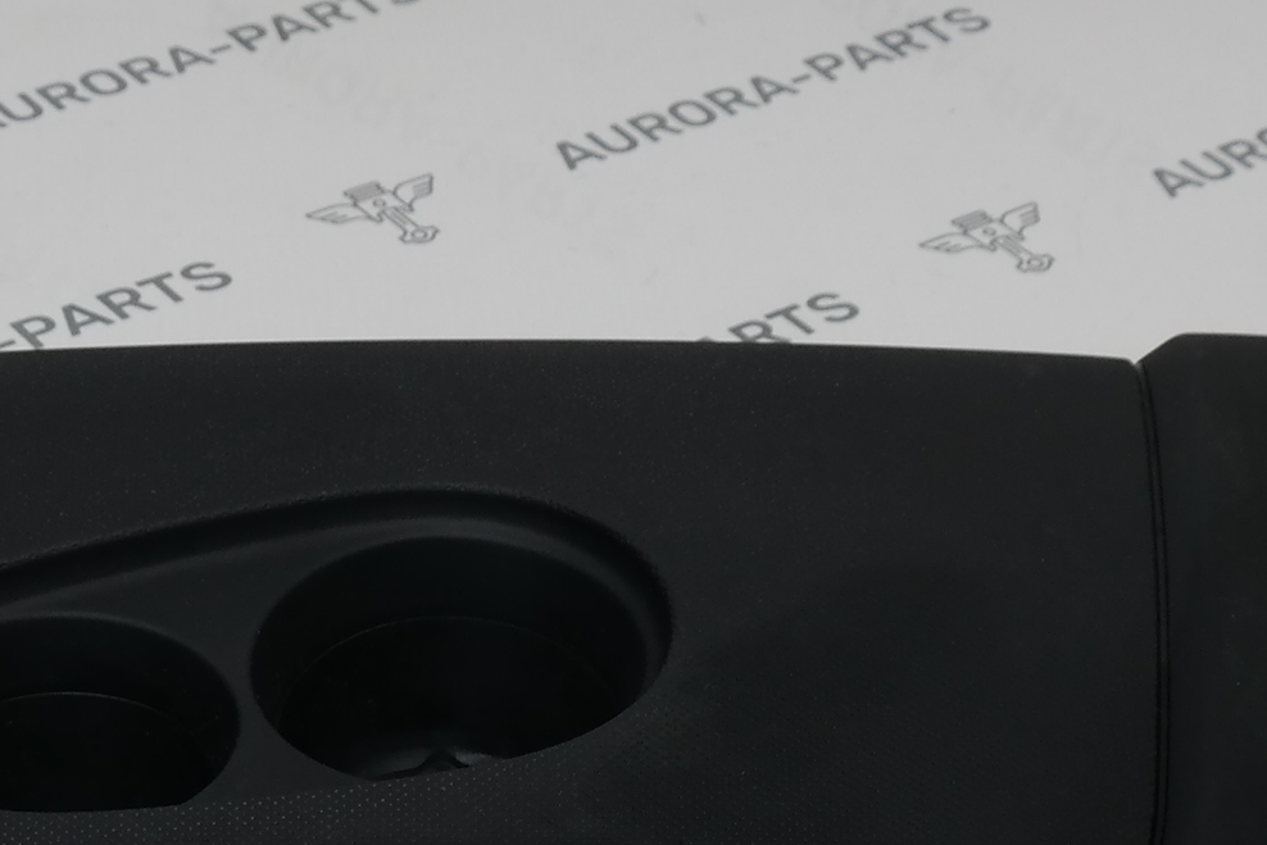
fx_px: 4153
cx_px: 541
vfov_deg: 11.4
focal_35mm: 118
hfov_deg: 17.3
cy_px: 1064
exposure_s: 1/50
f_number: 5.6
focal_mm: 20
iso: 200
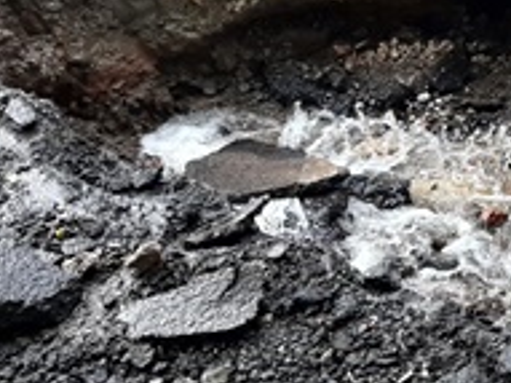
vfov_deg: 16.1
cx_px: 762
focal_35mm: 87
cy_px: -104
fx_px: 1283
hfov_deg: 19.6
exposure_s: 1/251
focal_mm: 3.93
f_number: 1.7
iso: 40
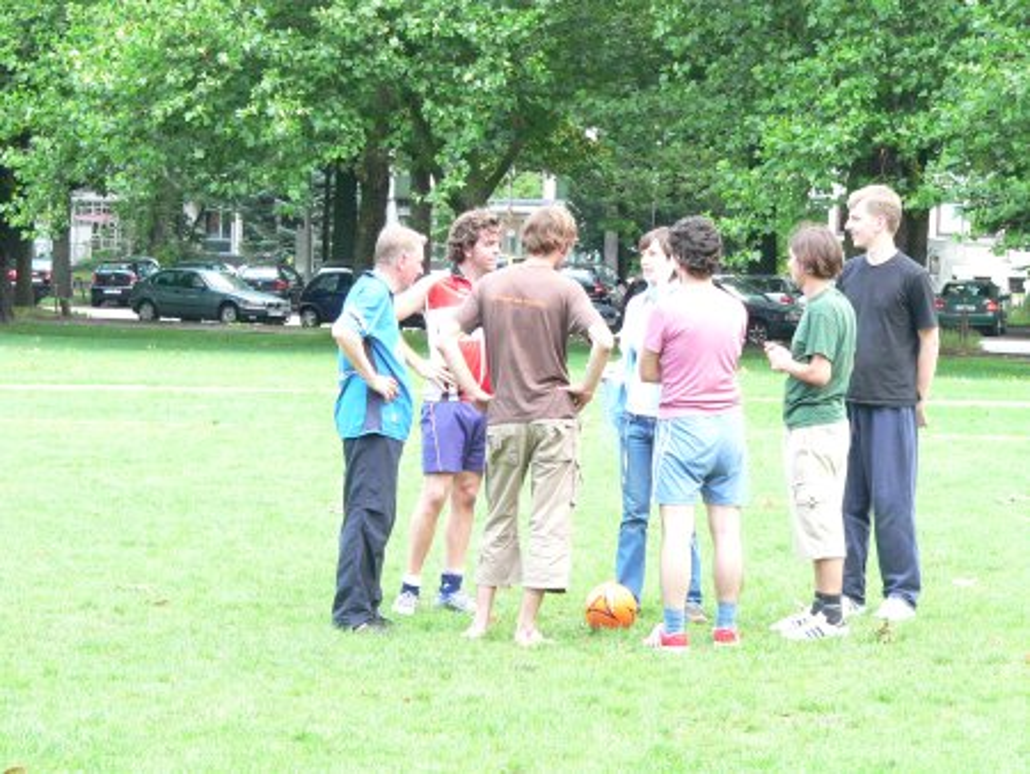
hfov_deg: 15.2
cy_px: 387
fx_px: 3870
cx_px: 515
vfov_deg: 11.4
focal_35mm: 130
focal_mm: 21.6
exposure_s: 1/160
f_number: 4
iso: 400
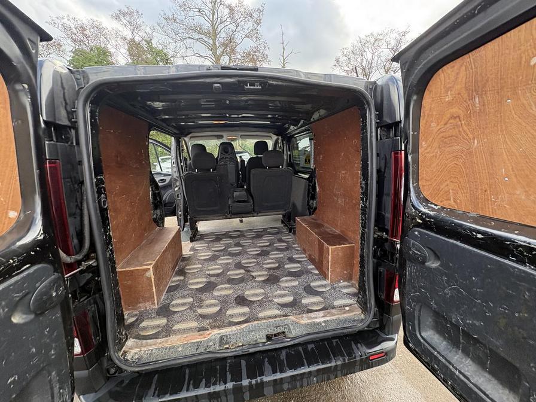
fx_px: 217
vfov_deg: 85.7
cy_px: 201
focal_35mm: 14
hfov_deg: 102.1
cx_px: 268
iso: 125
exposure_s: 1/132
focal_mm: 2.22
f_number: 2.2
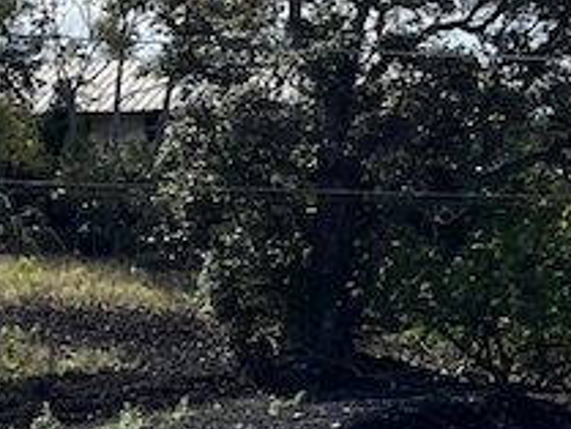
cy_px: -79
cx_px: 1598
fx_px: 2624
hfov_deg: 10.0
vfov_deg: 9.2
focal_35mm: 159
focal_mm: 5.1
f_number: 1.6
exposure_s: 1/6897
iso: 50
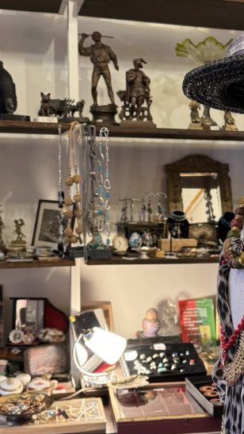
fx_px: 586
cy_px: 234
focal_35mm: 51
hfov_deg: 23.3
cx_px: 179
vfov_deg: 40.5
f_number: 1.78
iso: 320
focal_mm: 6.76
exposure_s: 1/50
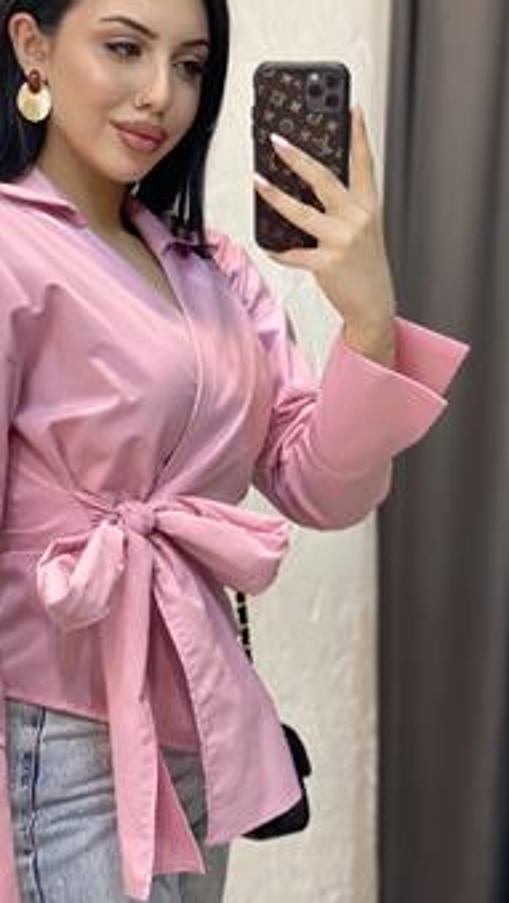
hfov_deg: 17.5
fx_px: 1654
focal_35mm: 69
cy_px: 401
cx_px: 203
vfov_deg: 30.5
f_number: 2
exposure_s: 1/100
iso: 160
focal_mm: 6
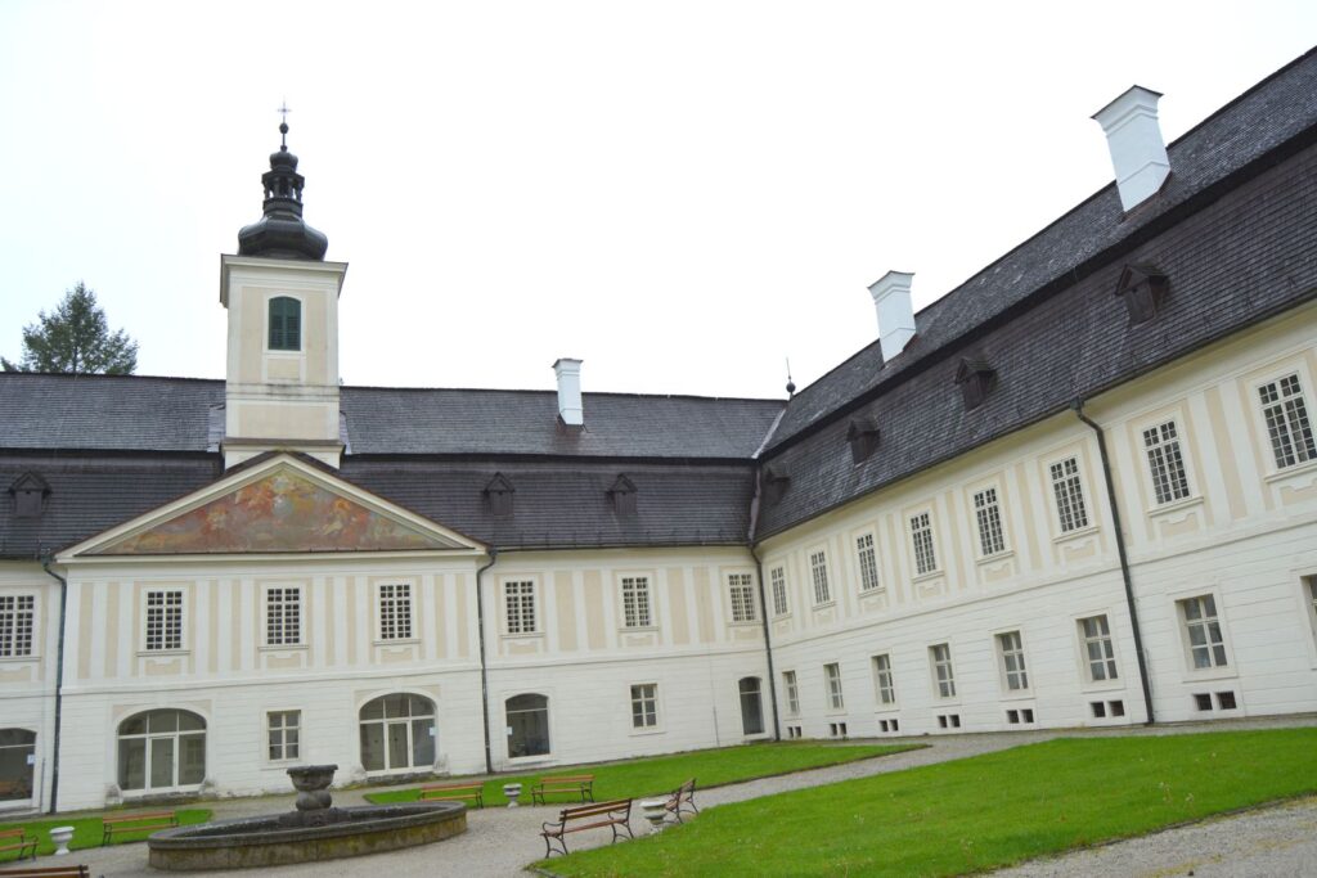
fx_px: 988
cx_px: 658
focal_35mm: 27
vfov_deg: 47.9
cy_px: 439
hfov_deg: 67.4
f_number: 7.1
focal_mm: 18
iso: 100
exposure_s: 1/200
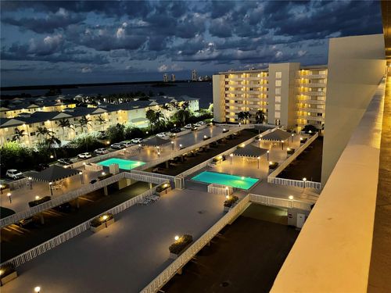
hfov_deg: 67.3
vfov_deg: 53.1
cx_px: 196
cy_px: 146
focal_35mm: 26
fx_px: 294
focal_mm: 5.1
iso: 1000
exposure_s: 1/30
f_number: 1.6
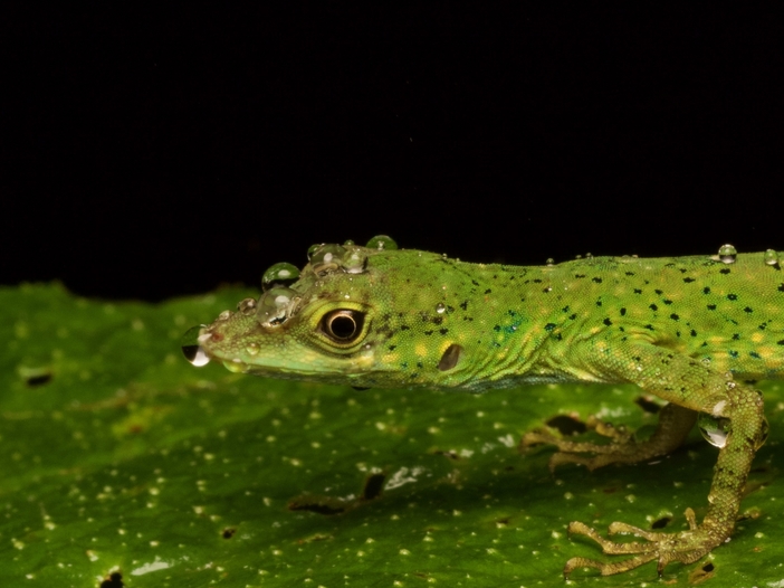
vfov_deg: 7.6
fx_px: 4415
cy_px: 326
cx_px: 538
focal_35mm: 195
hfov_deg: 10.1
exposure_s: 1/60
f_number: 16
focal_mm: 60
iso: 800
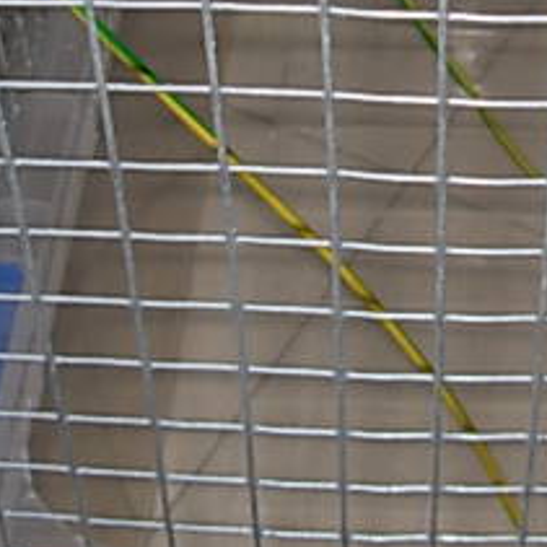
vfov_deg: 16.8
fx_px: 1824
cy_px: 62
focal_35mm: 102
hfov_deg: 17.0
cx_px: 363
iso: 50
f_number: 2.9
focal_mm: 6.3
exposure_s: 1/32
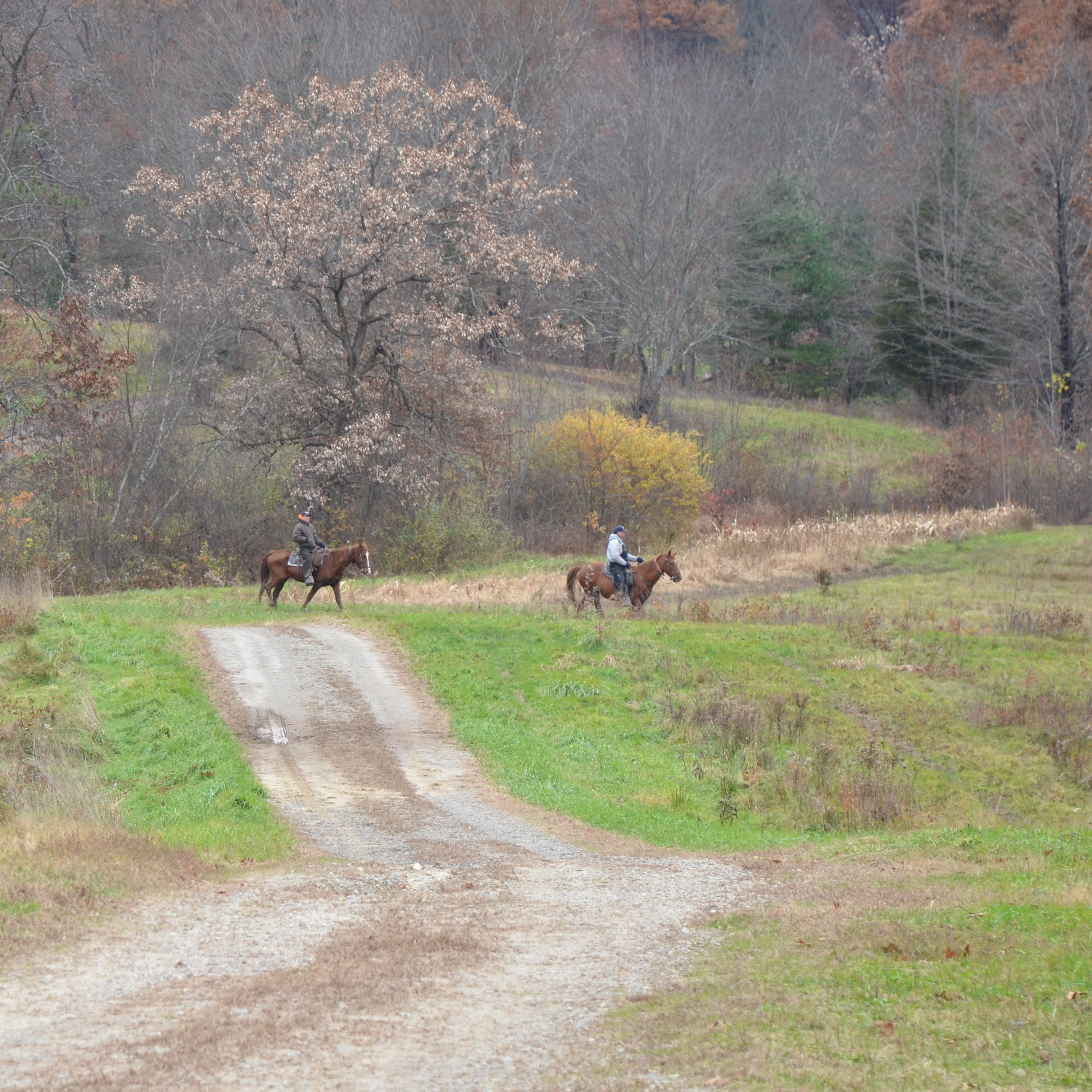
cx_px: 202
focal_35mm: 194
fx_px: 6924
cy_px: 545
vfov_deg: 9.0
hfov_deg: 9.0
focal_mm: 90
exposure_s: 1/320
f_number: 5.6
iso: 800
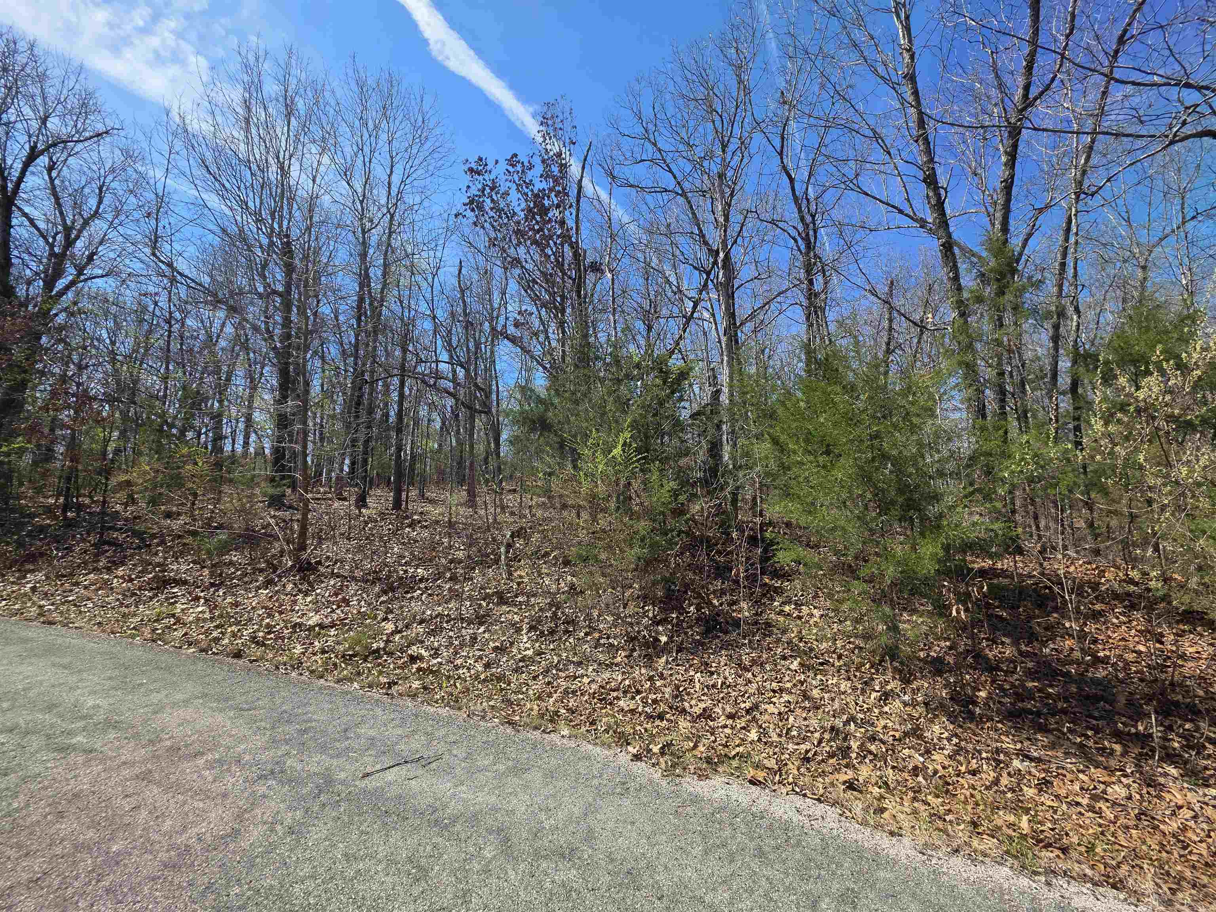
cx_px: 608
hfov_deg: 106.2
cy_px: 456
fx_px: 457
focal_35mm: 13
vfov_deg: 89.9
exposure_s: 1/1044
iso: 40
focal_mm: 2.2
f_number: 1.9
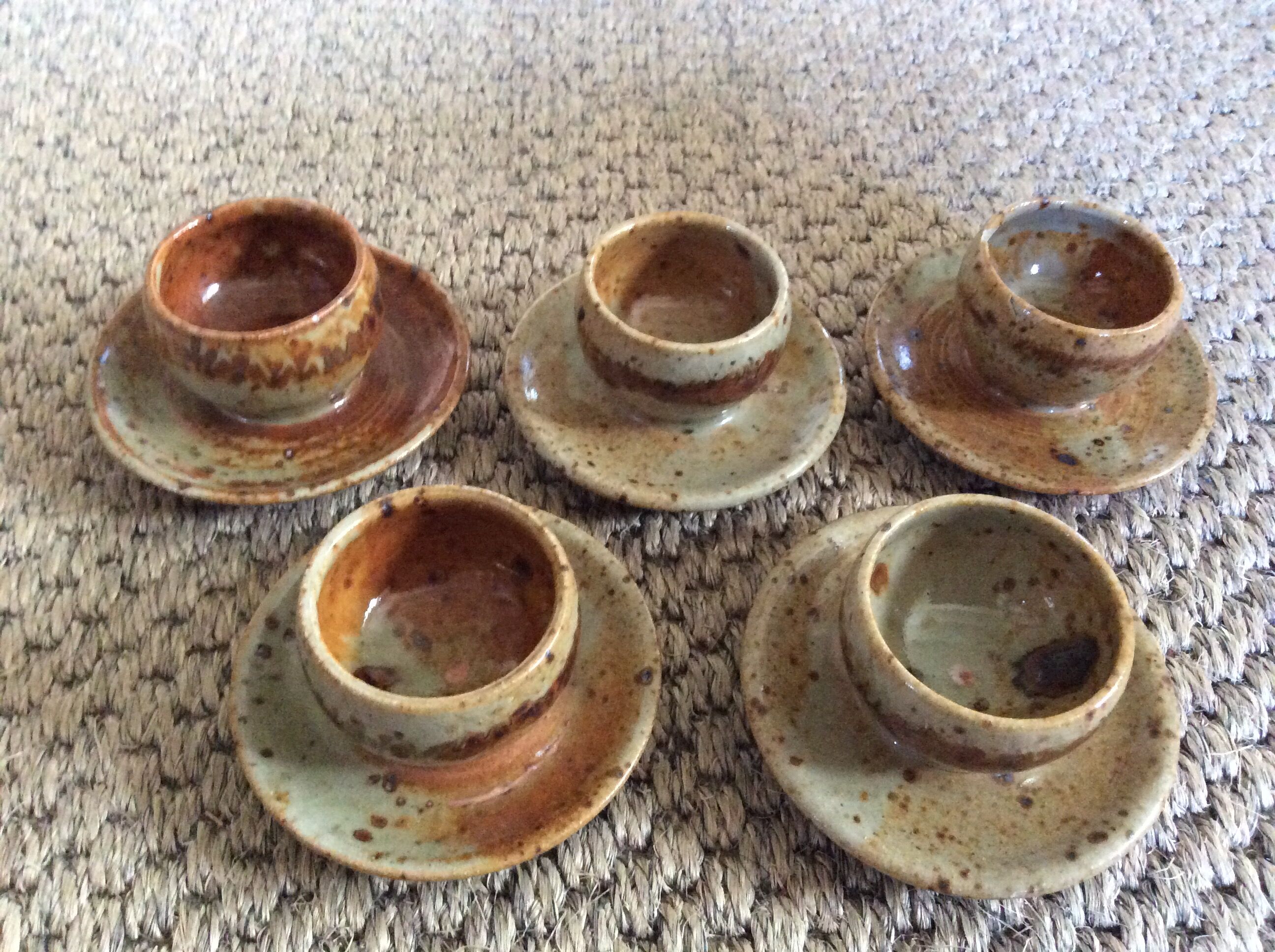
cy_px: 476
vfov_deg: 44.1
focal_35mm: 32
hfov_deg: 56.9
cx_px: 638
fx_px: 1177
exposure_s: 1/17
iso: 400
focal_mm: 3.3
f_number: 2.4
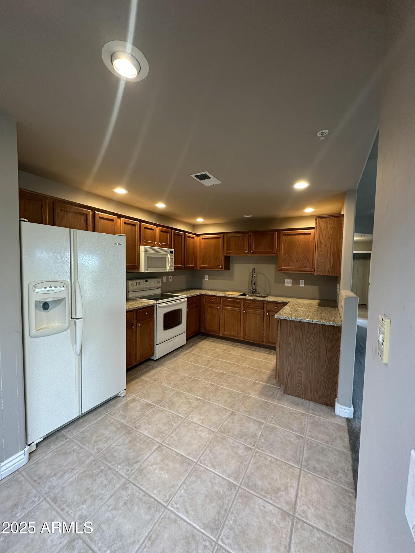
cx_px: 208
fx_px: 224
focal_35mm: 14
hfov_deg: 85.7
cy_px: 276
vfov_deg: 102.1
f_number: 2.2
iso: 250
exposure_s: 1/60
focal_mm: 2.22
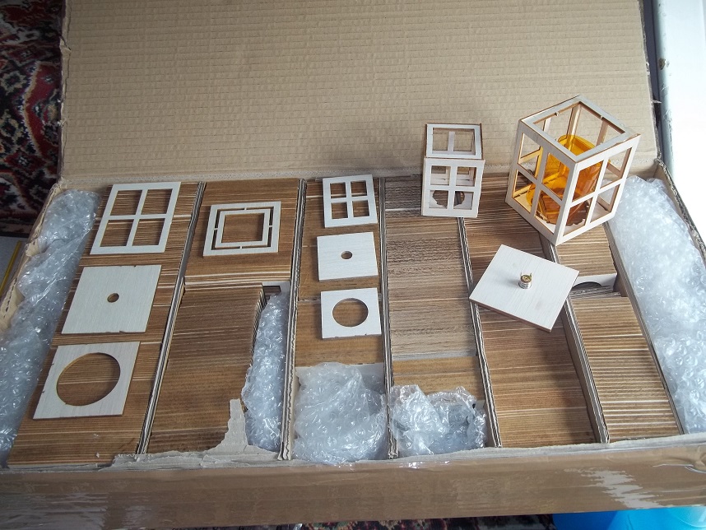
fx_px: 653
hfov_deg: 56.8
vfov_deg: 44.2
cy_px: 265
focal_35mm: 32
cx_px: 353
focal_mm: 5.7
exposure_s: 1/30
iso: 64
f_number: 2.9
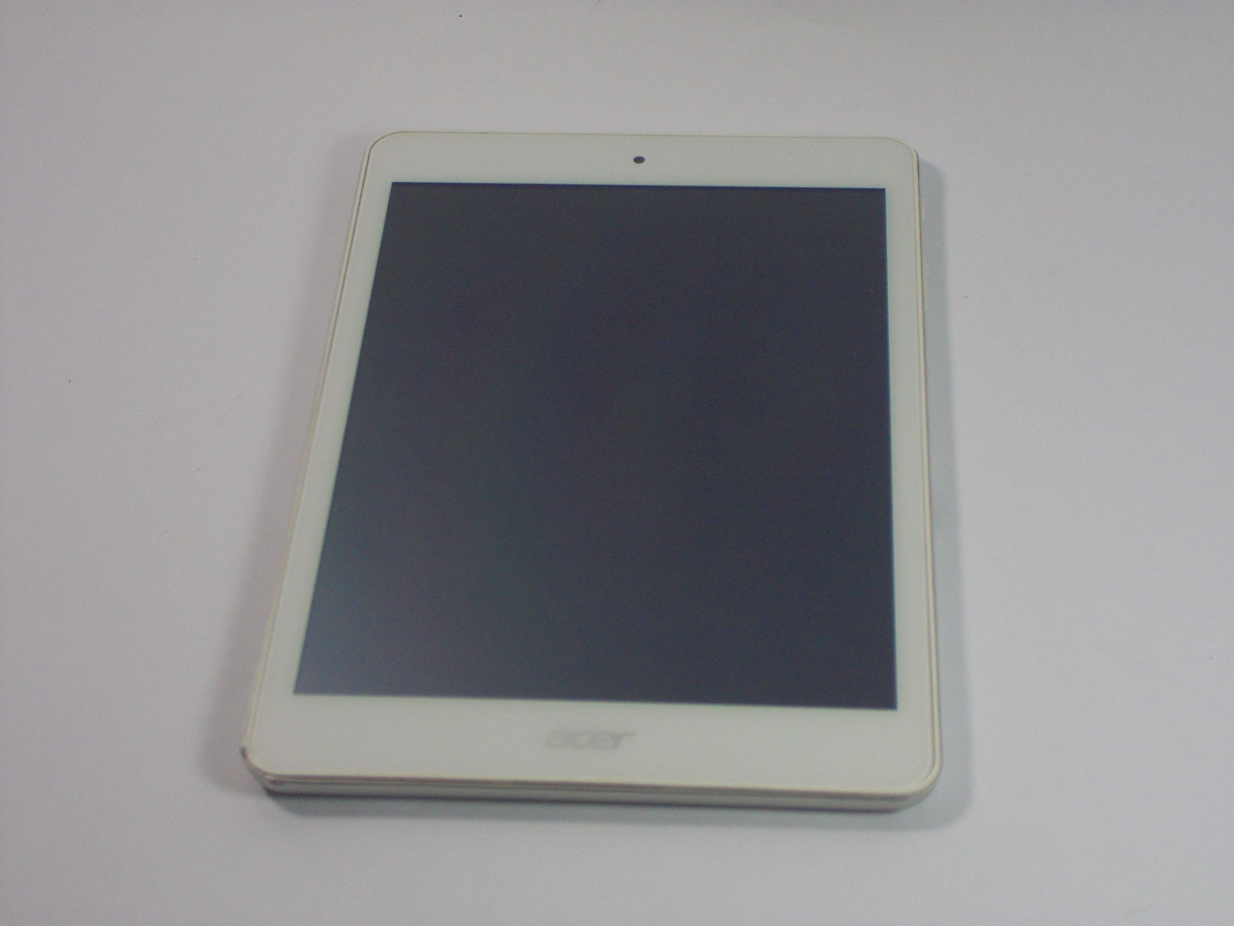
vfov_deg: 21.3
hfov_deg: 28.2
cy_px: 463
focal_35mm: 69
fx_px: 2460
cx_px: 617
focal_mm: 9.7
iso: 100
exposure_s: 1/60
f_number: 5.3
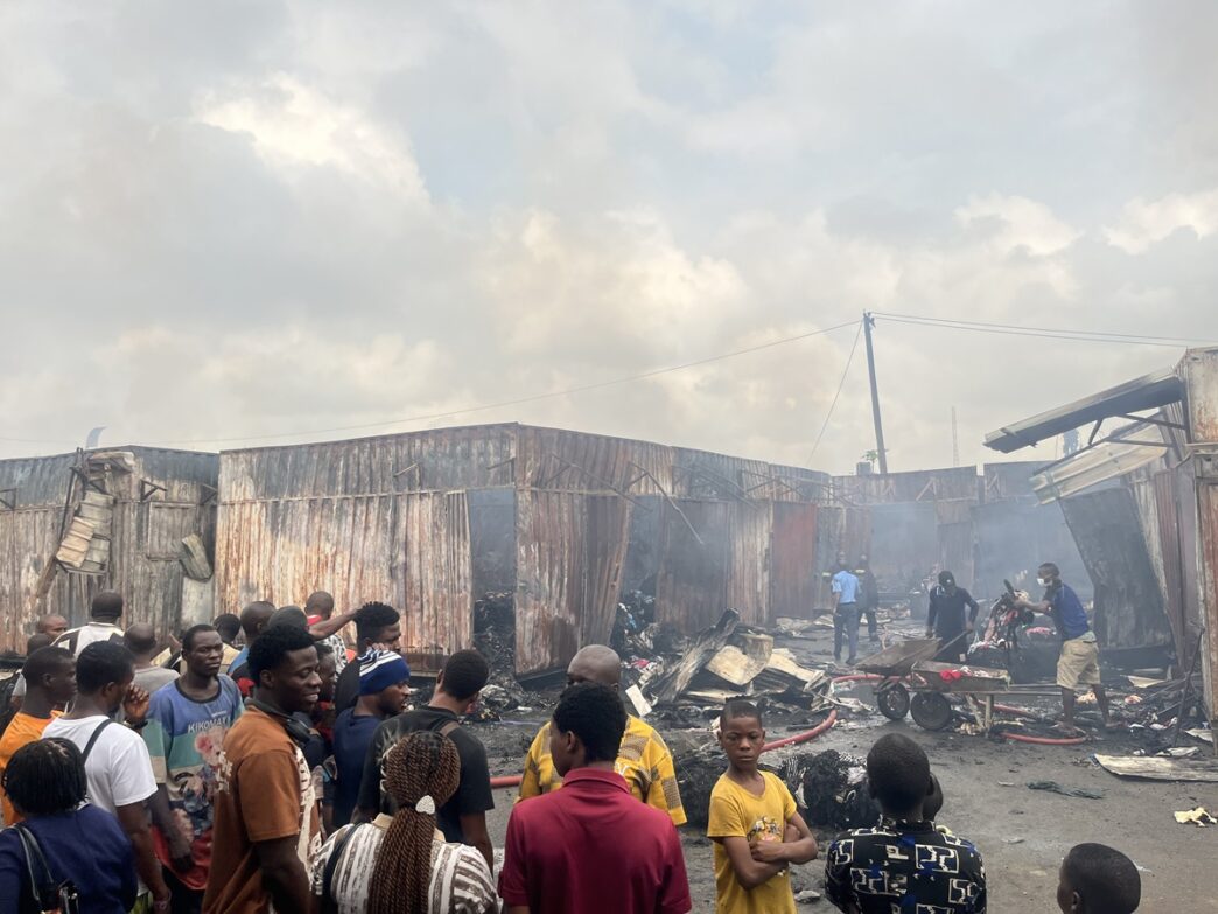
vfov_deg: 53.1
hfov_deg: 67.3
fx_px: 915
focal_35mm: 26
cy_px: 457
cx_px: 609
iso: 50
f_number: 1.6
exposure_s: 1/1802
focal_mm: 5.1
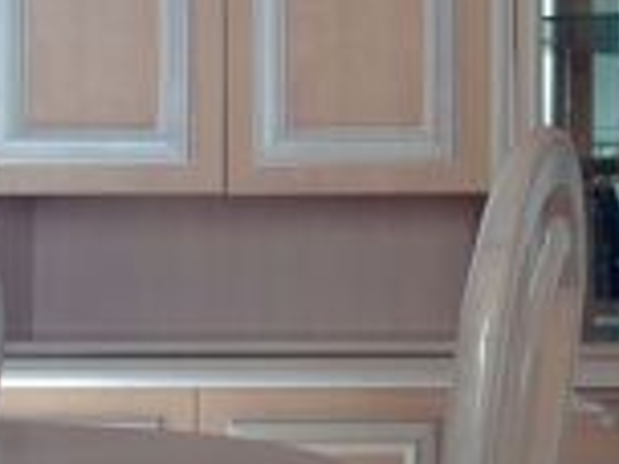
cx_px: 721
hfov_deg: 18.1
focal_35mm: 104
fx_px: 1860
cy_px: 193
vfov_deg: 14.2
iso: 32
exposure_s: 1/60
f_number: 2.4
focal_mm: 3.3
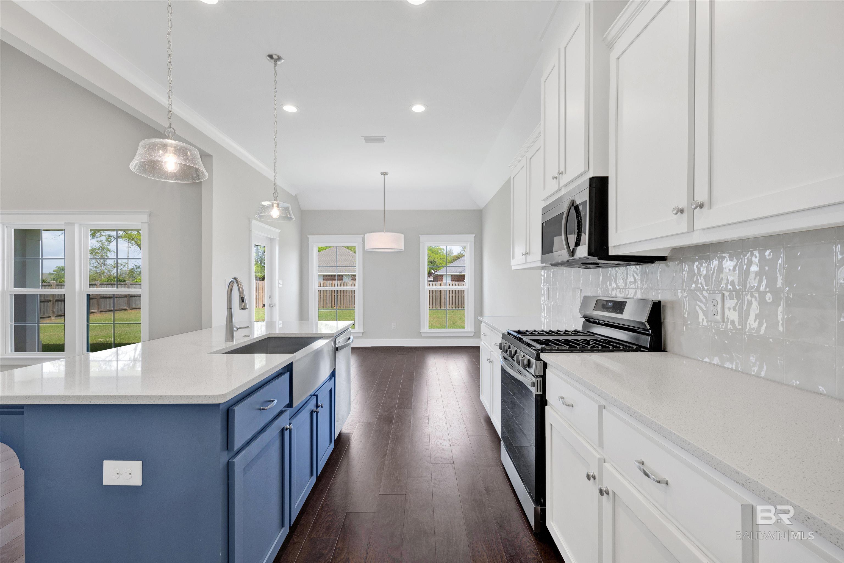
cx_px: 422
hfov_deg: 98.5
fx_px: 363
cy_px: 282
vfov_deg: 75.5
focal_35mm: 16
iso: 400
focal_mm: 15.5
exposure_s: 1/20
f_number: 11
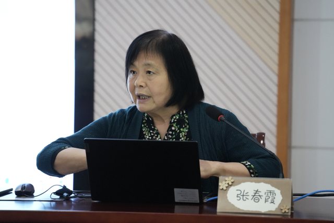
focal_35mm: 174
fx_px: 1615
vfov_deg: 7.9
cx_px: 167
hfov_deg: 11.8
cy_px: 112
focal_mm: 174
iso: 10000
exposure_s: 1/200
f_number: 5.6
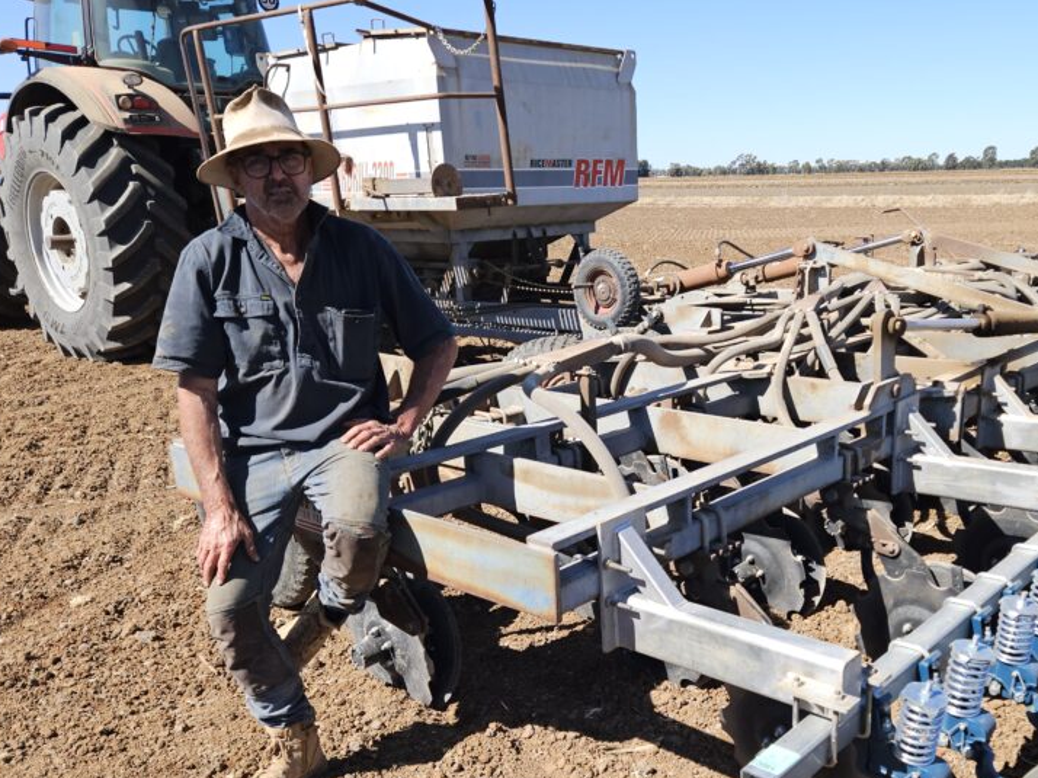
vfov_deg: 42.4
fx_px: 989
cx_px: 653
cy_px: 509
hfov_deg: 54.7
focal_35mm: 33
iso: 25
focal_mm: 5.4
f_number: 1.8
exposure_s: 1/777
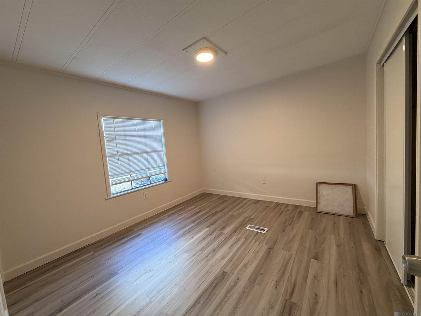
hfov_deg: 102.1
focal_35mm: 14
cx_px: 210
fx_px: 170
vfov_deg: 85.7
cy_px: 158
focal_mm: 2.22
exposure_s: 1/60
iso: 200
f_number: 2.2
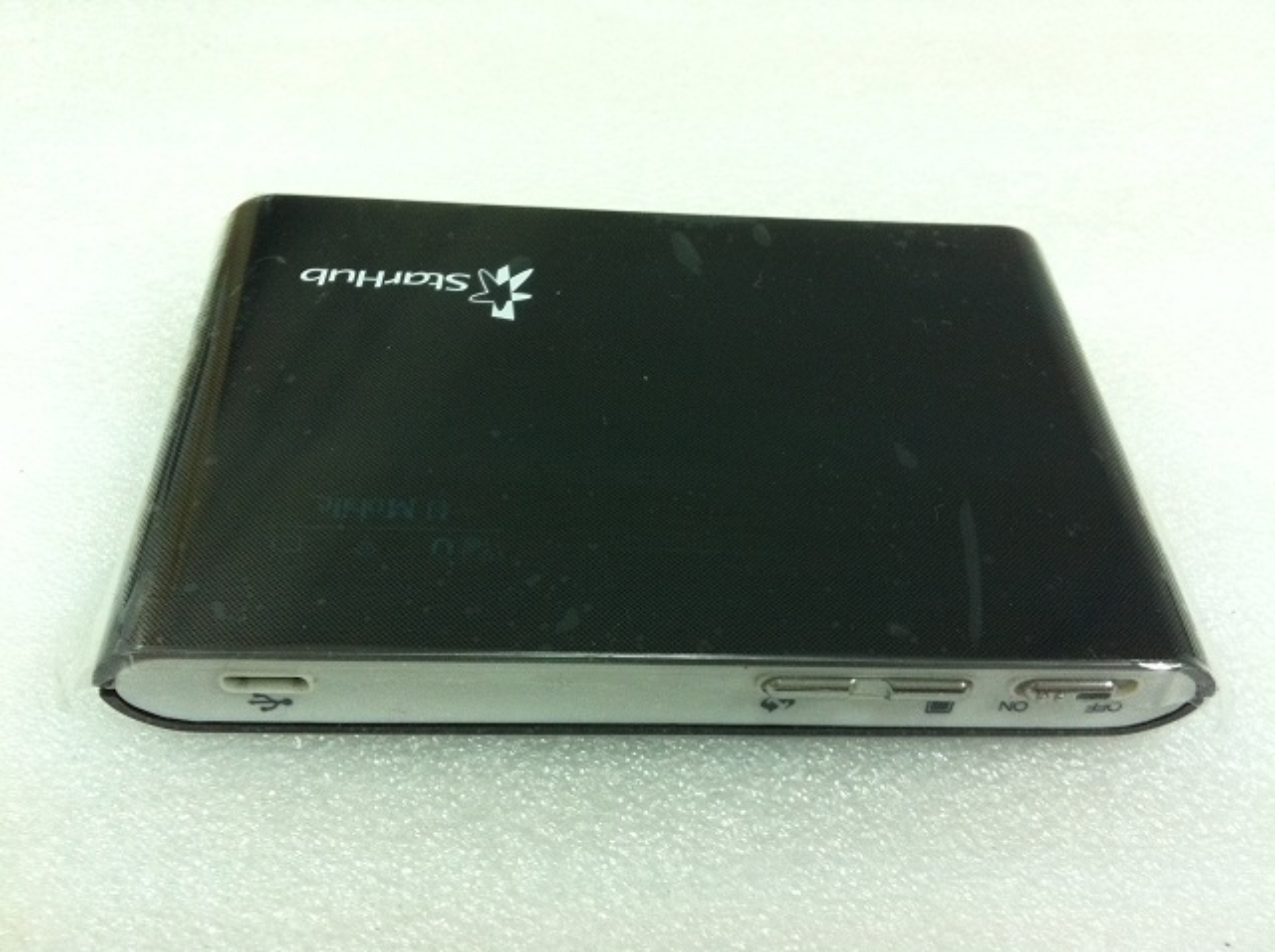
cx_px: 638
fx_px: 1287
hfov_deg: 52.7
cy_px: 476
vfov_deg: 40.6
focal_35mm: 35
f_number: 2.8
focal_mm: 3.85
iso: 160
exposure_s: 1/15
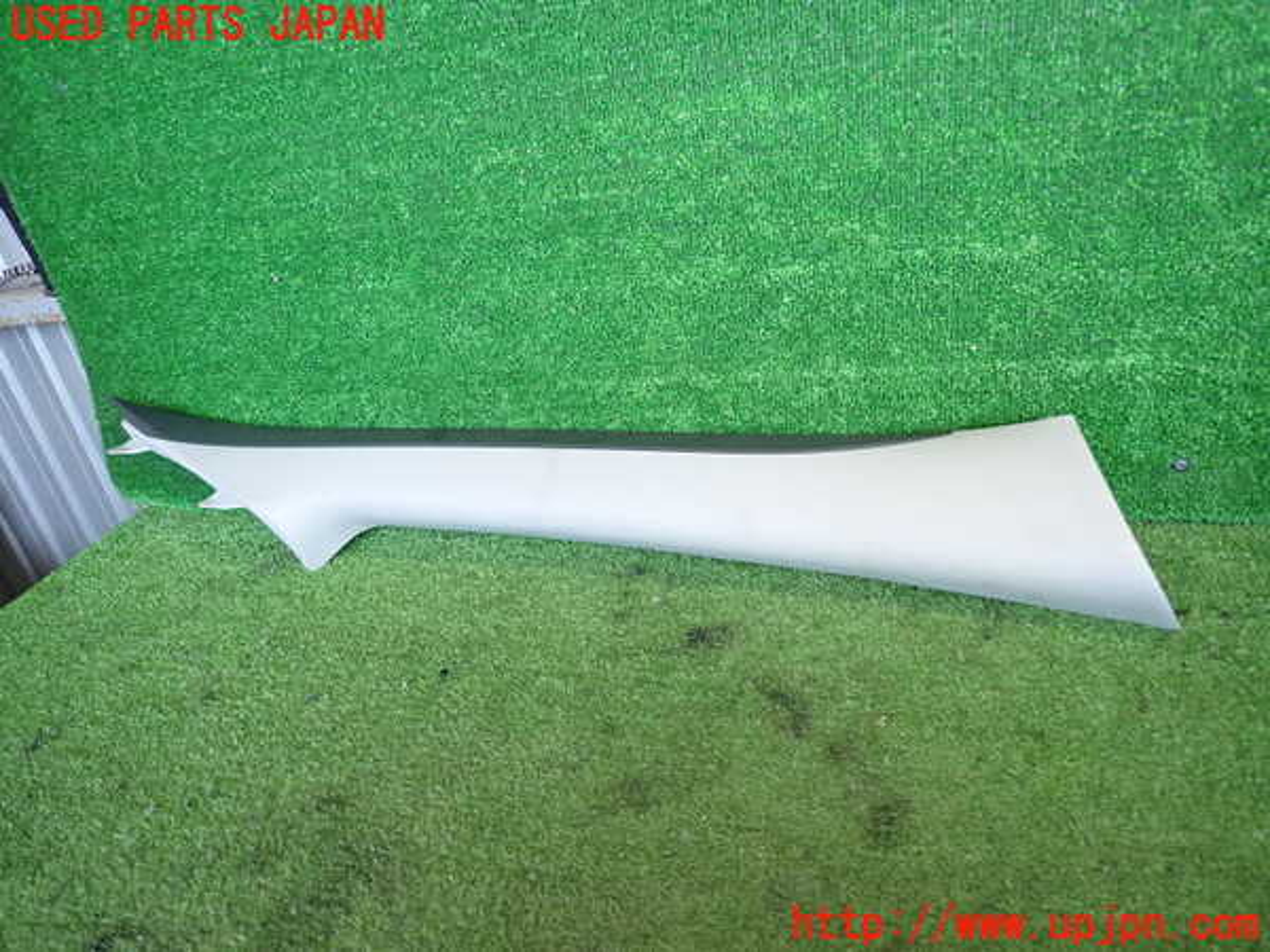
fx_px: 917
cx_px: 635
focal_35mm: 25
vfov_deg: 54.9
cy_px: 476
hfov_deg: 69.4
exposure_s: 1/100
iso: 320
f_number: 2
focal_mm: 4.5
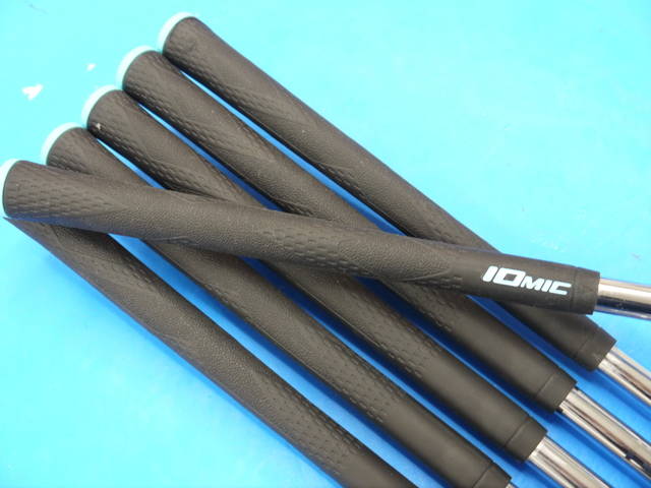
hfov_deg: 36.8
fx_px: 978
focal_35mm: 52
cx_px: 326
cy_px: 244
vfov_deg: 28.0
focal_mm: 26
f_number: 4.7
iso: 800
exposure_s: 1/80
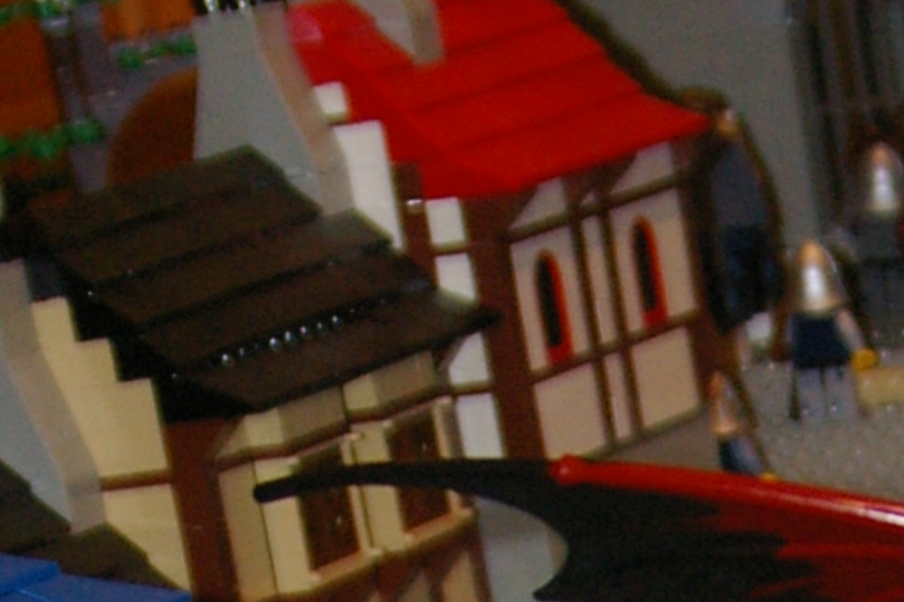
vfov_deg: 4.5
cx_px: 1151
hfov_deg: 6.9
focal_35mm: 294
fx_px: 7378
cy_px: 1834
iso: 800
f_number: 5.6
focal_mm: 38
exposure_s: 1/60
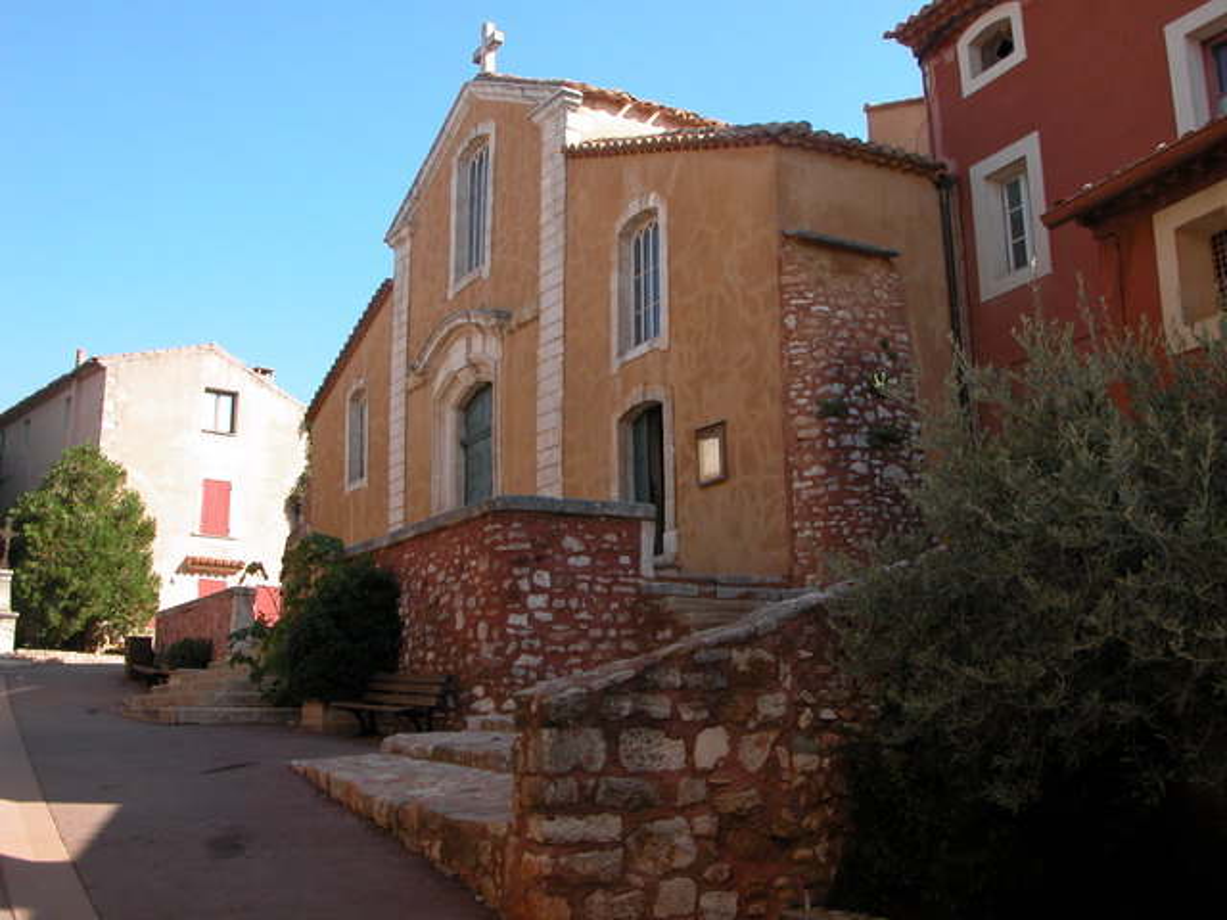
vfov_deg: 40.7
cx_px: 614
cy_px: 460
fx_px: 1241
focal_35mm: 35
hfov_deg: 52.6
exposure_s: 1/196
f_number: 5
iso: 100
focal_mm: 8.9
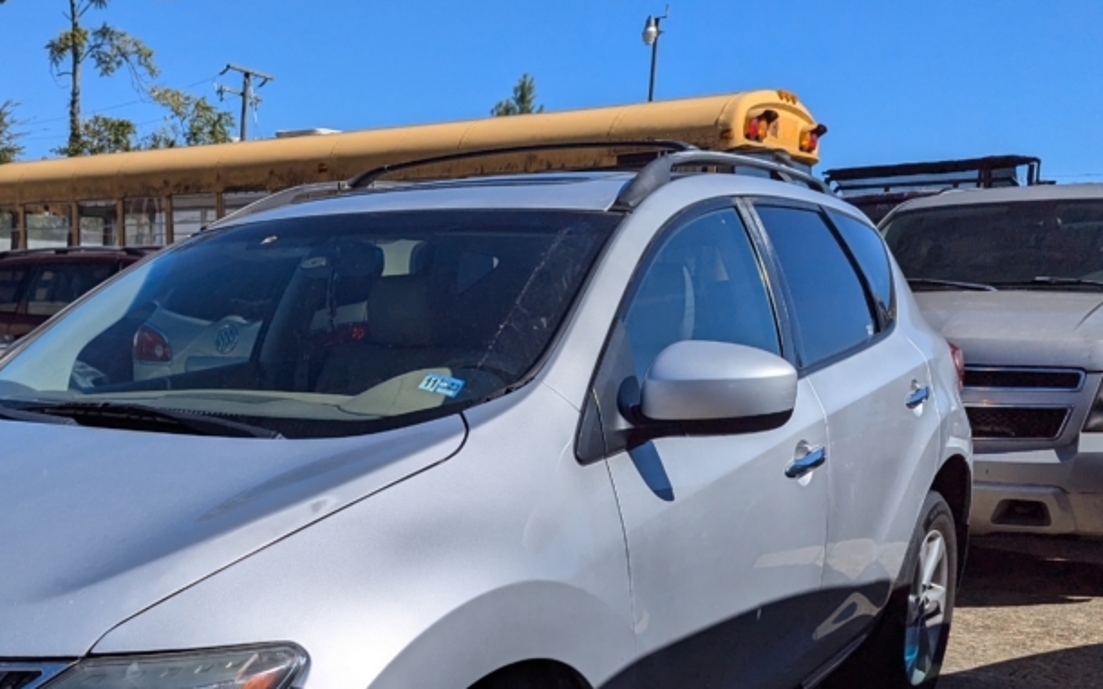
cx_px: 184
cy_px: 582
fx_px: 1292
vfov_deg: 29.0
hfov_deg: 43.5
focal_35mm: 43
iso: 50
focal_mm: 6.81
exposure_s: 1/8065
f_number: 1.85
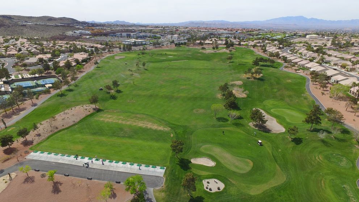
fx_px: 209
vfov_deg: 51.5
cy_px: 104
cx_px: 181
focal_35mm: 22
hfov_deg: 81.2
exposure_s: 1/1064
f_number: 2.8
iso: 100
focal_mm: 3.61
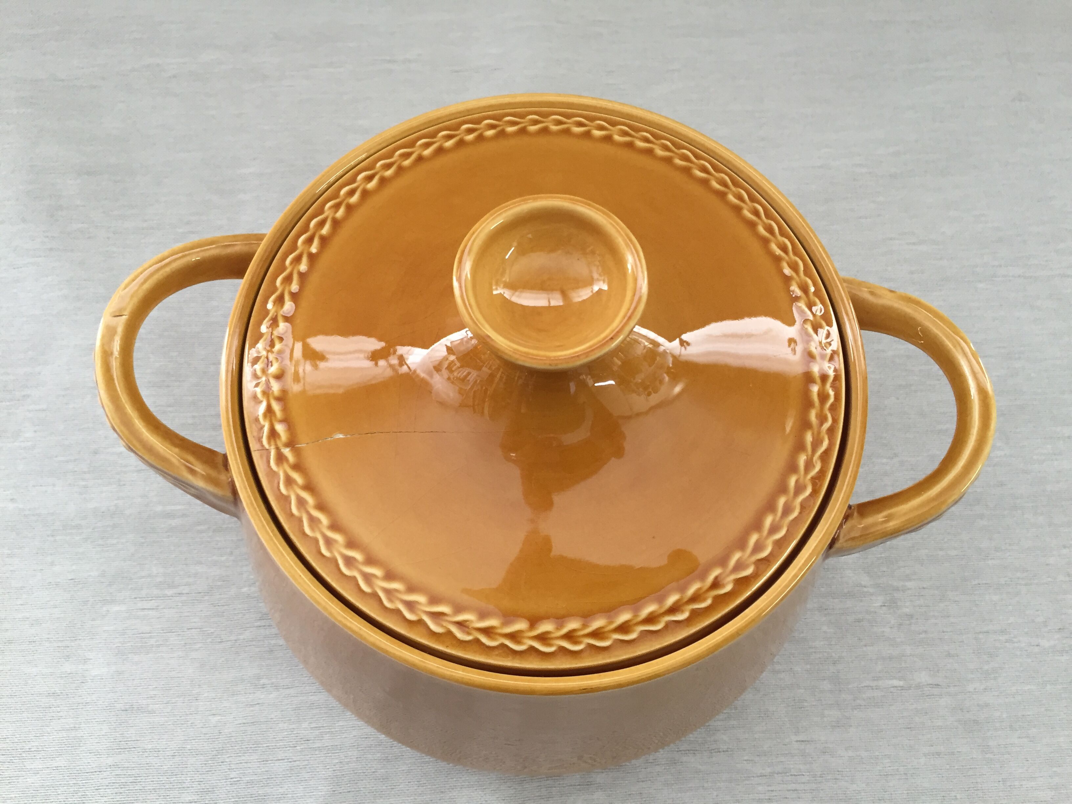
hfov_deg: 61.7
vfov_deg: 48.2
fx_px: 898
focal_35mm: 29
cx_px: 536
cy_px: 402
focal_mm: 4.15
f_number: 2.2
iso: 100
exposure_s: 1/33
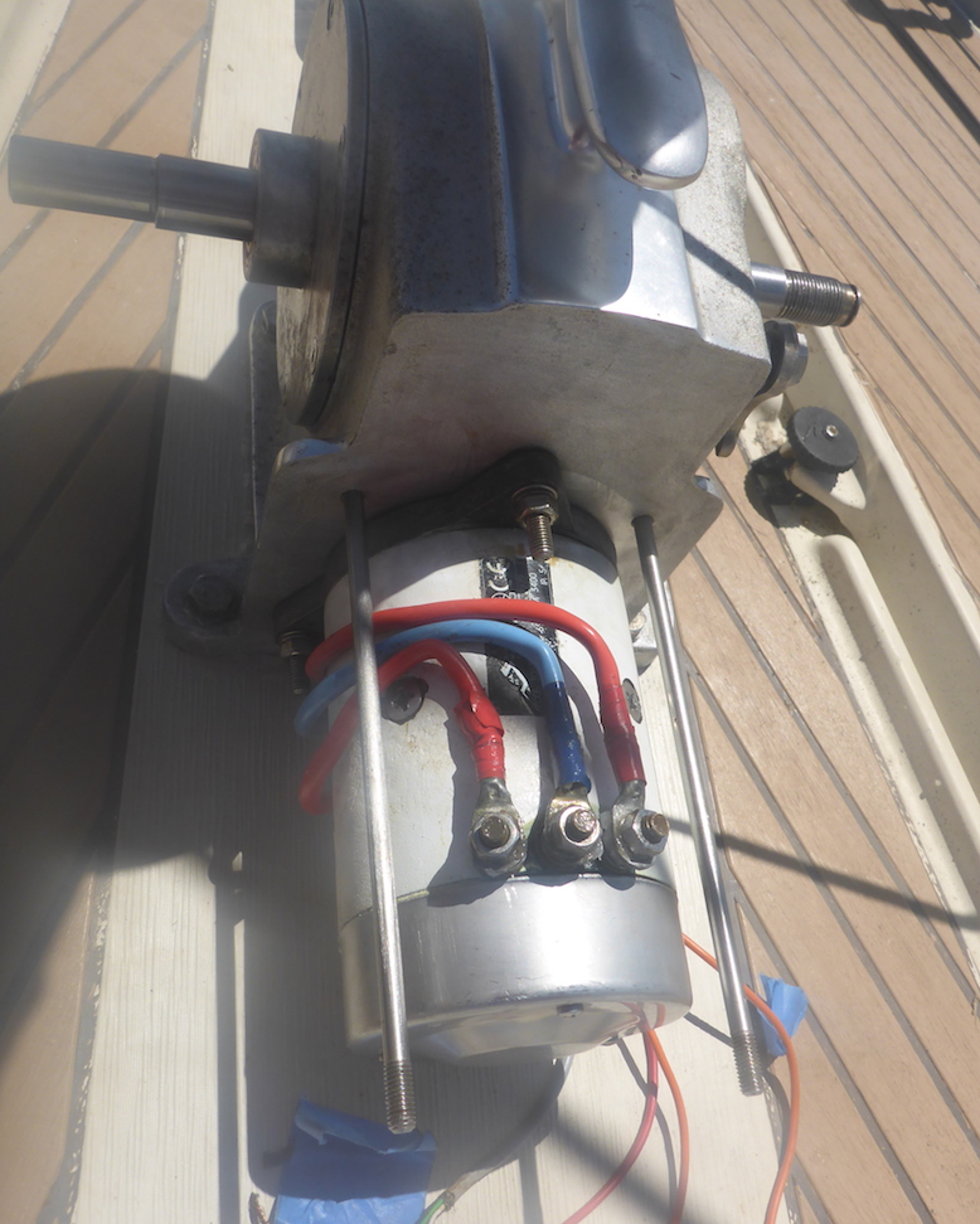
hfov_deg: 48.5
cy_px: 655
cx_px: 498
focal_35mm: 30
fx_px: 1087
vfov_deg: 58.7
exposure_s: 1/250
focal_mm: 4.9
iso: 100
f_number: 10
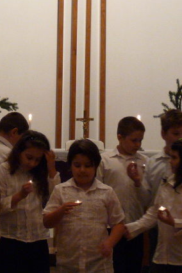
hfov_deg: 5.9
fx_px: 1752
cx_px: 18
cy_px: 142
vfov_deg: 8.9
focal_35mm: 231
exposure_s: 1/40
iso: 400
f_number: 3.4
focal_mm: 14.9
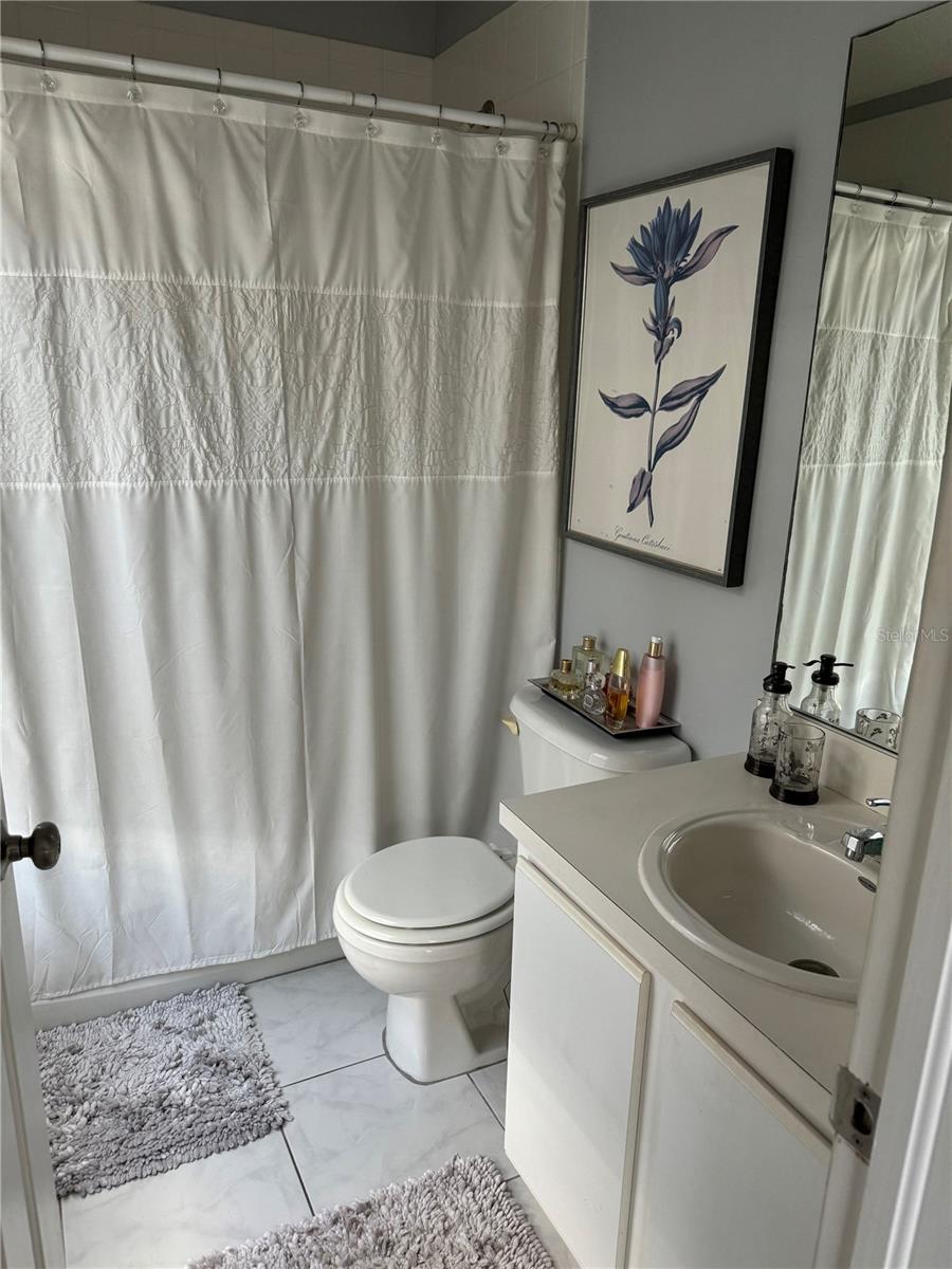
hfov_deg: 56.8
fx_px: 880
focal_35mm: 24
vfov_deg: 71.6
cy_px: 634
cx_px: 476
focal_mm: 6.76
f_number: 1.78
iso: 200
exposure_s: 1/112
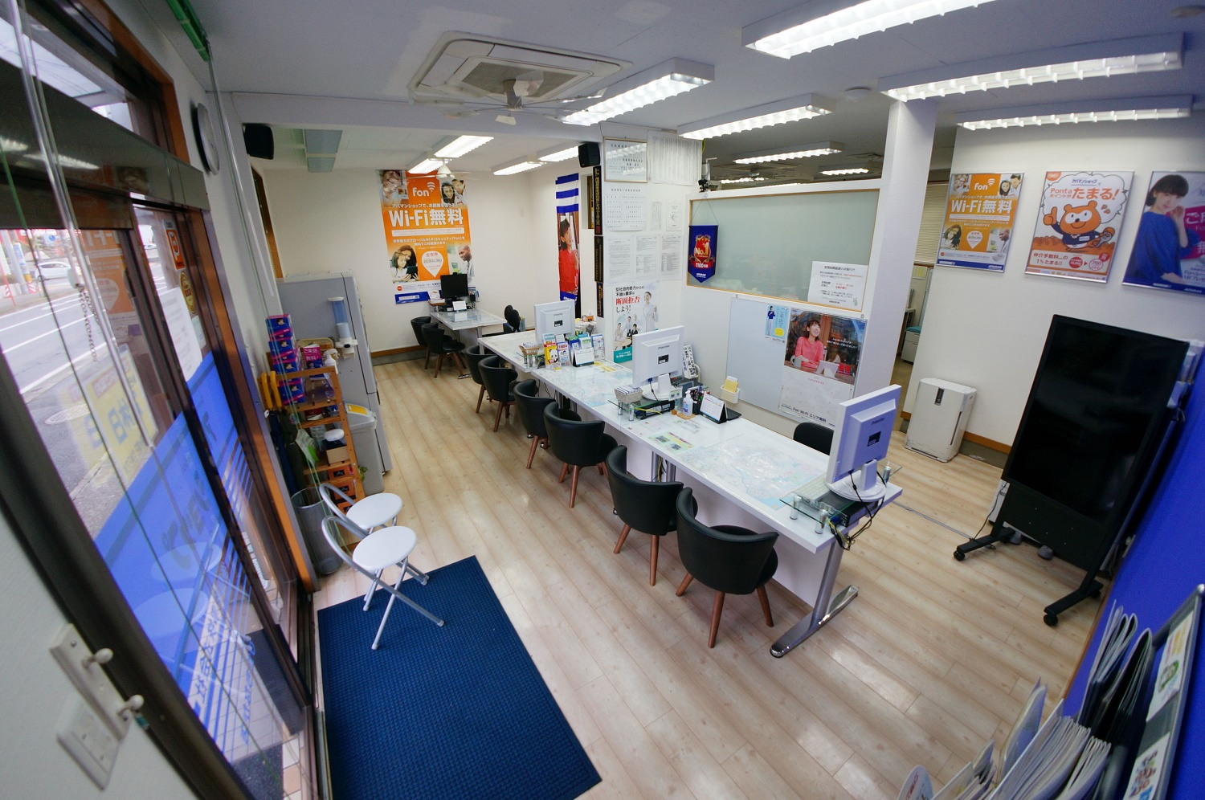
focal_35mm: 24
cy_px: 400
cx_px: 602
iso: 160
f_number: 4
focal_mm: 16
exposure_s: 1/60
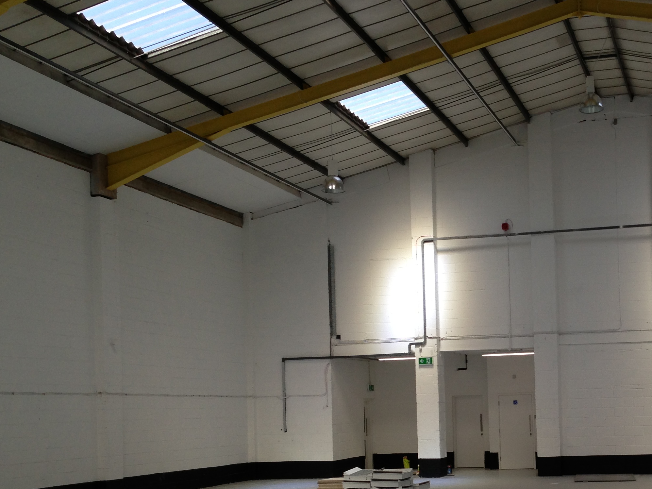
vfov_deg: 26.5
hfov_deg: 34.5
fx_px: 1017
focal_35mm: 54
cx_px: 515
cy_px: 395
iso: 50
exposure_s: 1/480
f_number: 2.4
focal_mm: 4.13
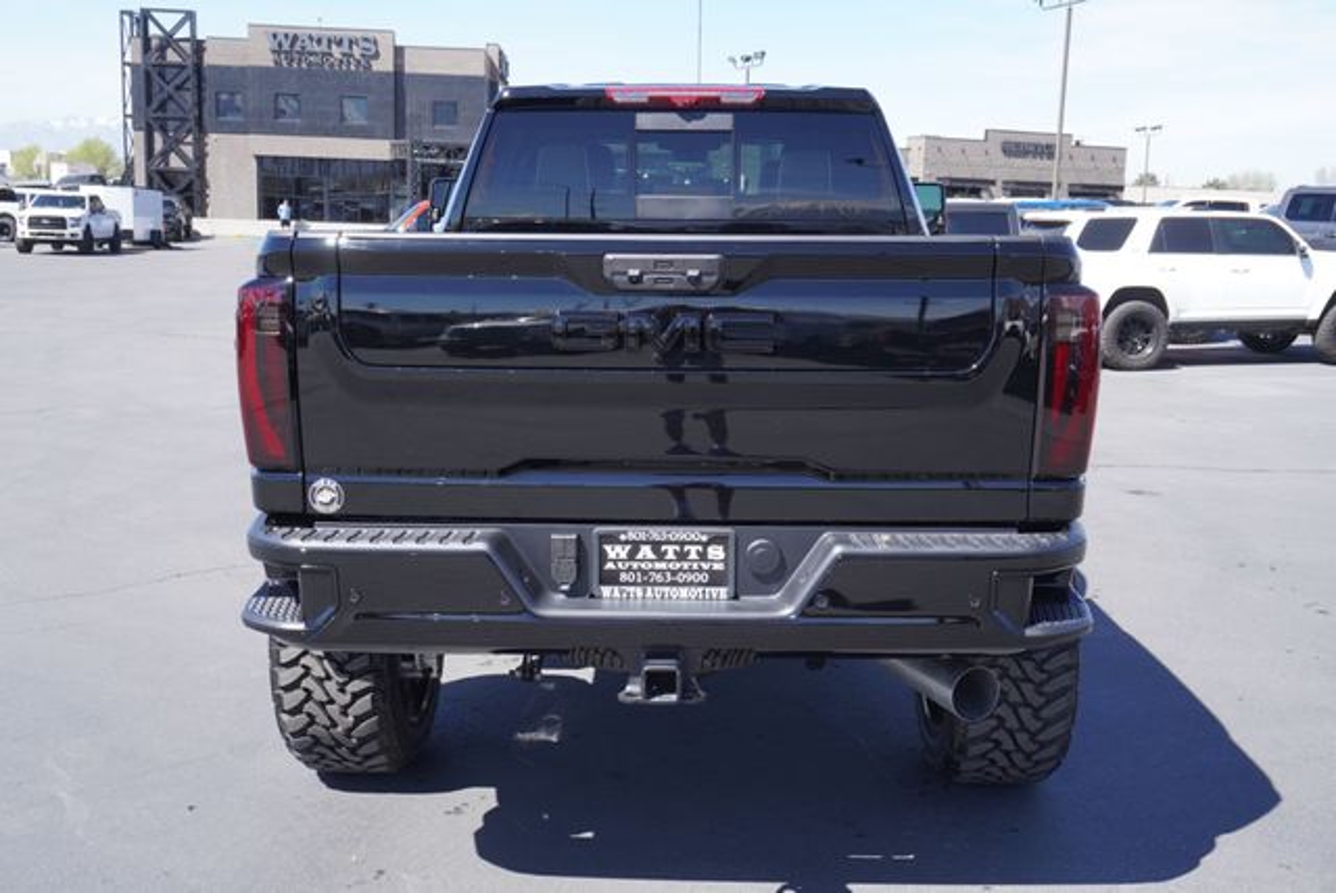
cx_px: 668
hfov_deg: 53.1
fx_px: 1337
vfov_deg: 36.9
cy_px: 446
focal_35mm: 36
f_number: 6.3
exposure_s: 1/160
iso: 100
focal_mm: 24
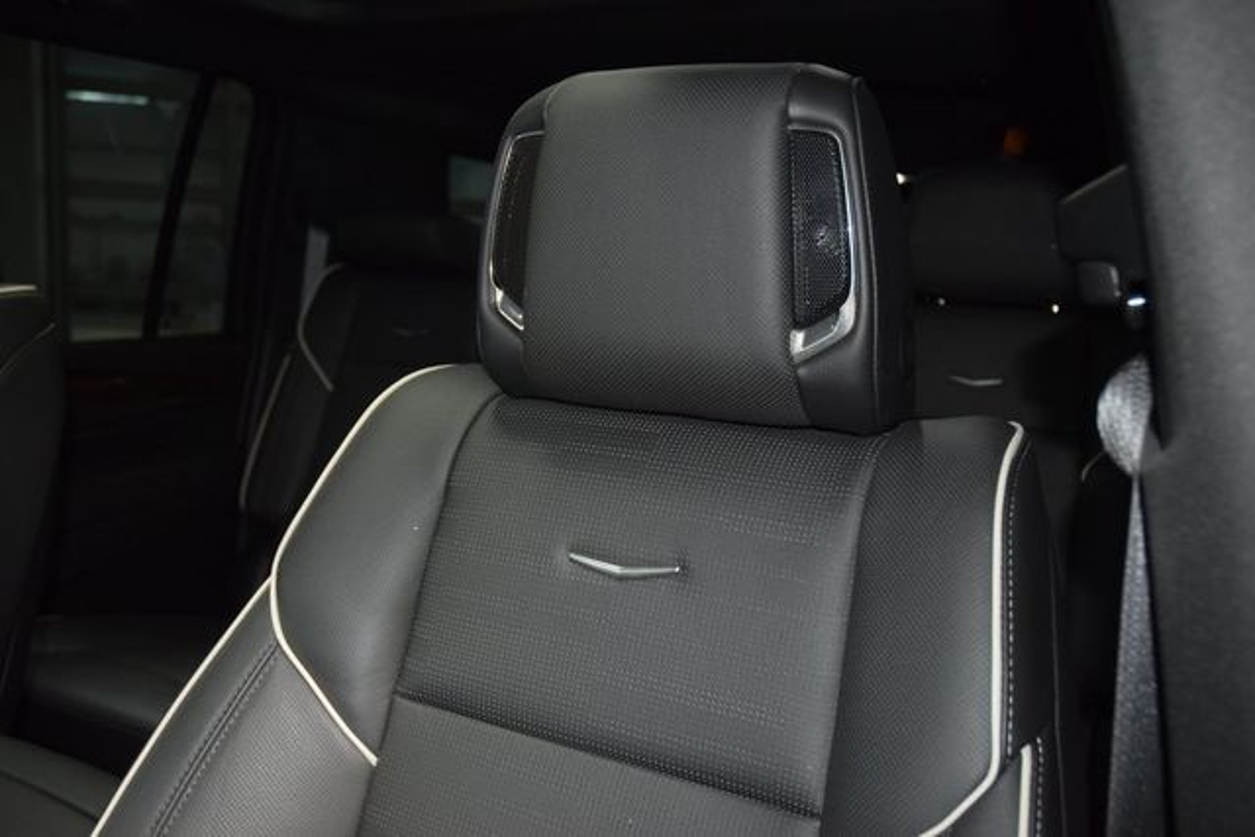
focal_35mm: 33
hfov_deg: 57.2
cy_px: 418
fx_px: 1151
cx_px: 628
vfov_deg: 40.0
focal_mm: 22
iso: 1800
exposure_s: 1/60
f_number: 3.5
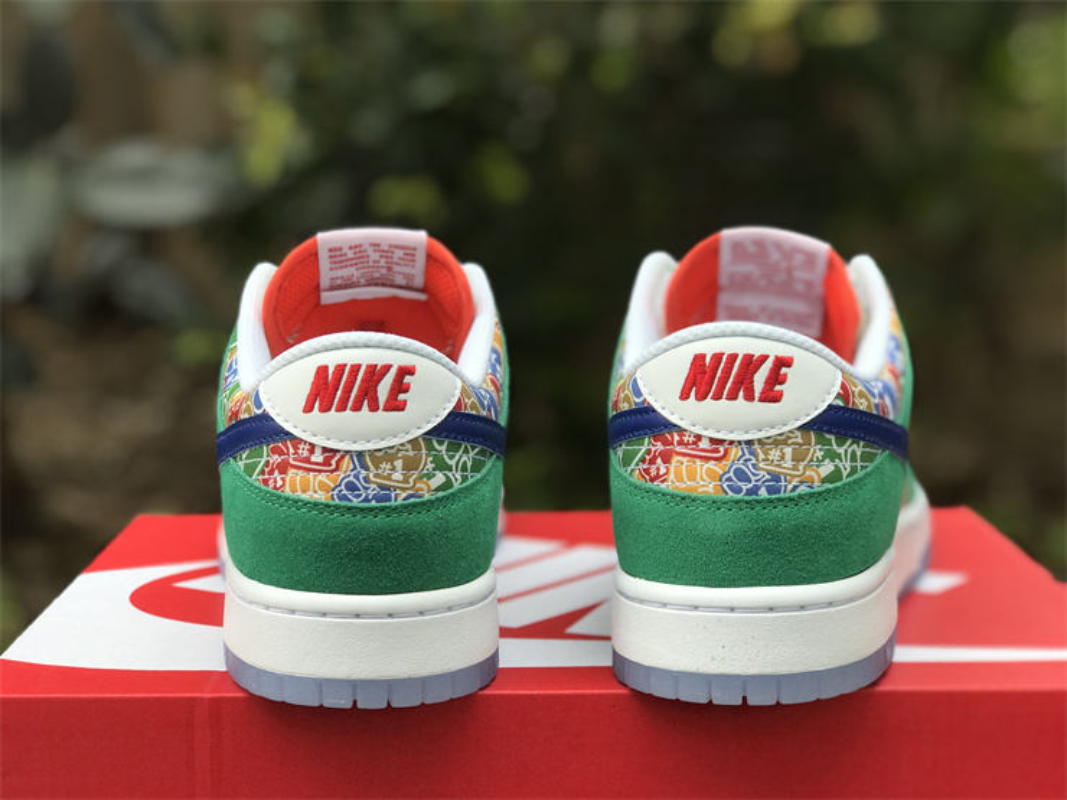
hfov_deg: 33.8
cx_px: 534
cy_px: 400
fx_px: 1757
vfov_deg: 25.7
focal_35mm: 57
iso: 20
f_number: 2.8
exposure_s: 1/273
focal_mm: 6.6
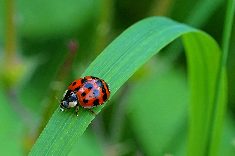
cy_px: 78
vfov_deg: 15.2
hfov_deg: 22.6
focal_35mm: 90
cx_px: 118
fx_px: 587
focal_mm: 90
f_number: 11
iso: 1250
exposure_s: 1/125
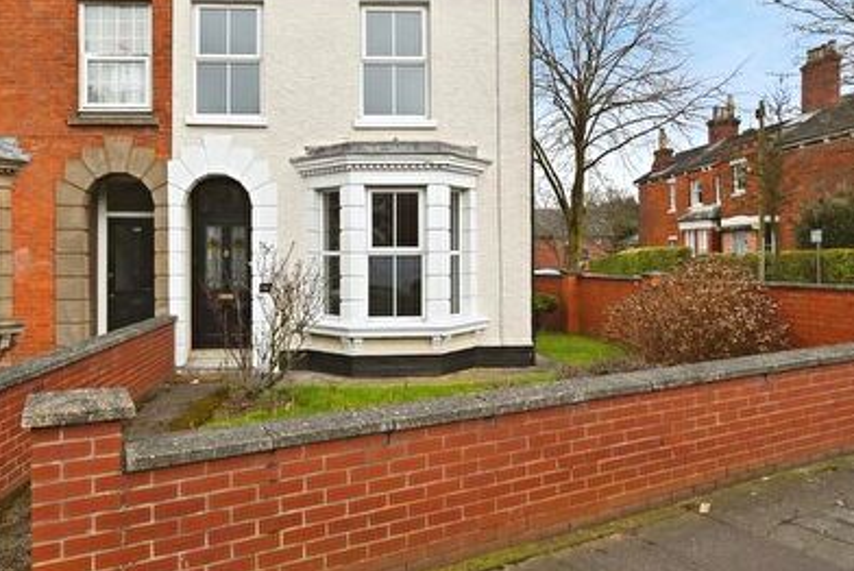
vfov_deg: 51.2
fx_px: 593
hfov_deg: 70.7
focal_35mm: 25
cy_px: 247
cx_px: 342
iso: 100
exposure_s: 1/200
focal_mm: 14
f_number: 7.1
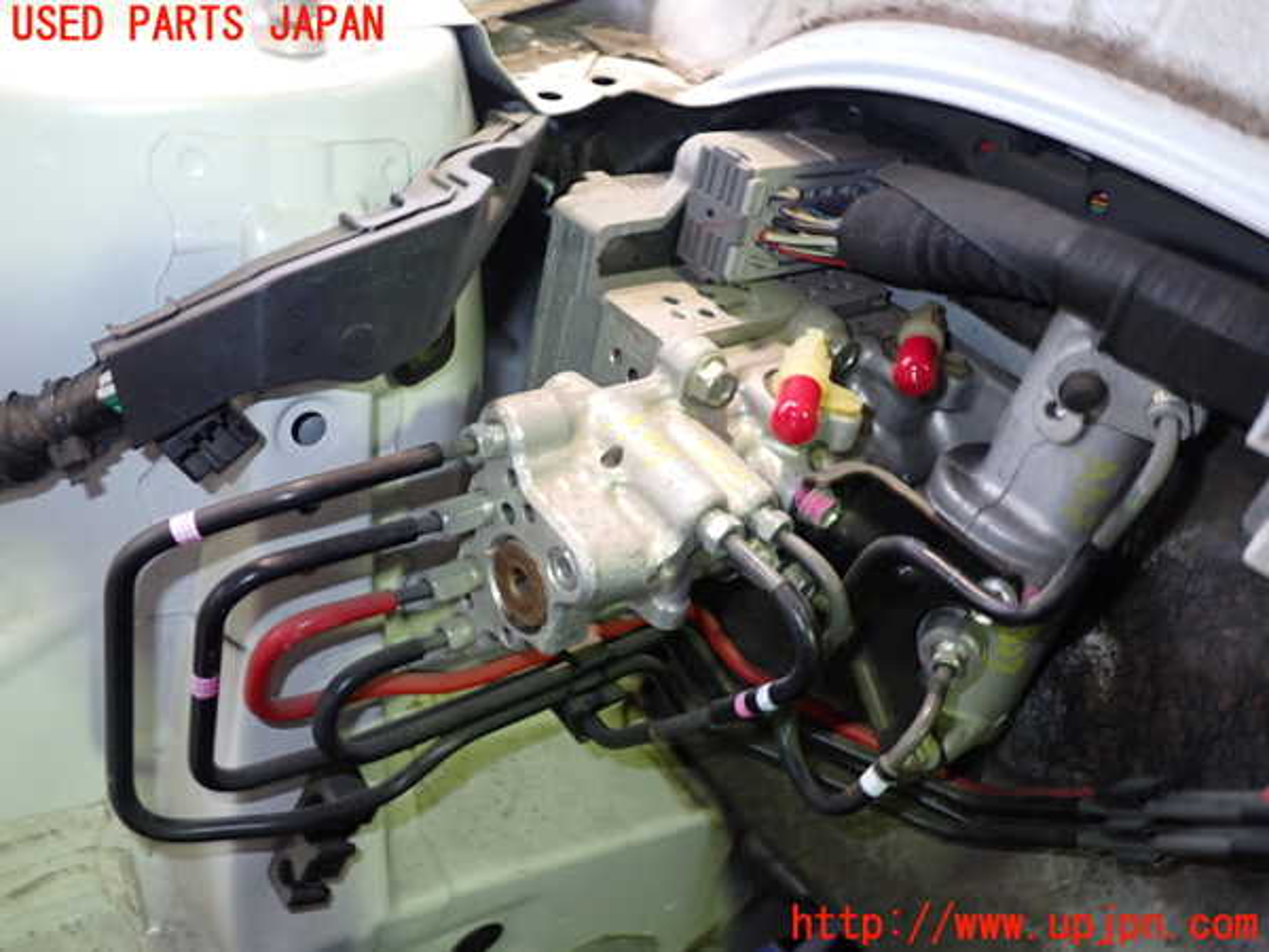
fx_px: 1100
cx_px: 634
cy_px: 476
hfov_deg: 60.0
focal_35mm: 30
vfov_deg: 46.8
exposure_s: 1/4
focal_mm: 5.4
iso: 320
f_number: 6.3
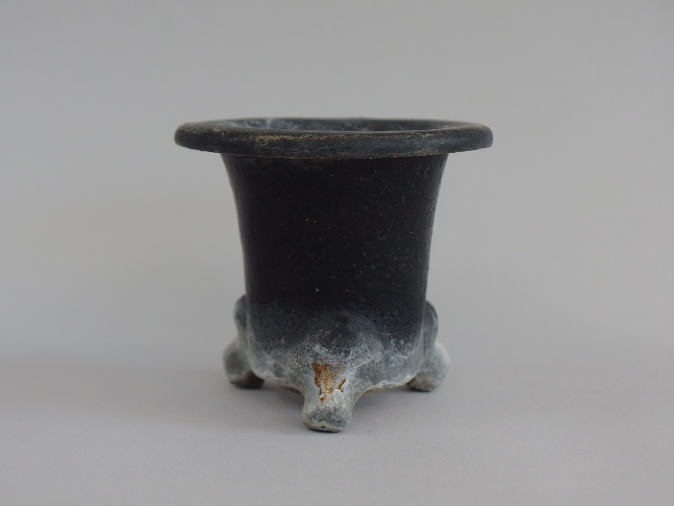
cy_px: 253
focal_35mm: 66
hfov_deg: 29.4
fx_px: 1285
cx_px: 337
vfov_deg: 22.3
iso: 100
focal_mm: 14.1
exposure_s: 1/100
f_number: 2.8
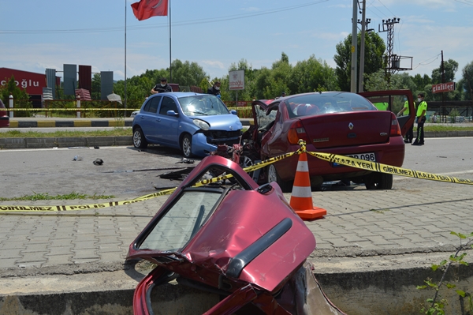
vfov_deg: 34.2
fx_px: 512
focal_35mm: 39
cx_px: 236
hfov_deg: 49.6
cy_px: 158
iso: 100
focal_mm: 26
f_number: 9
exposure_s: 1/320
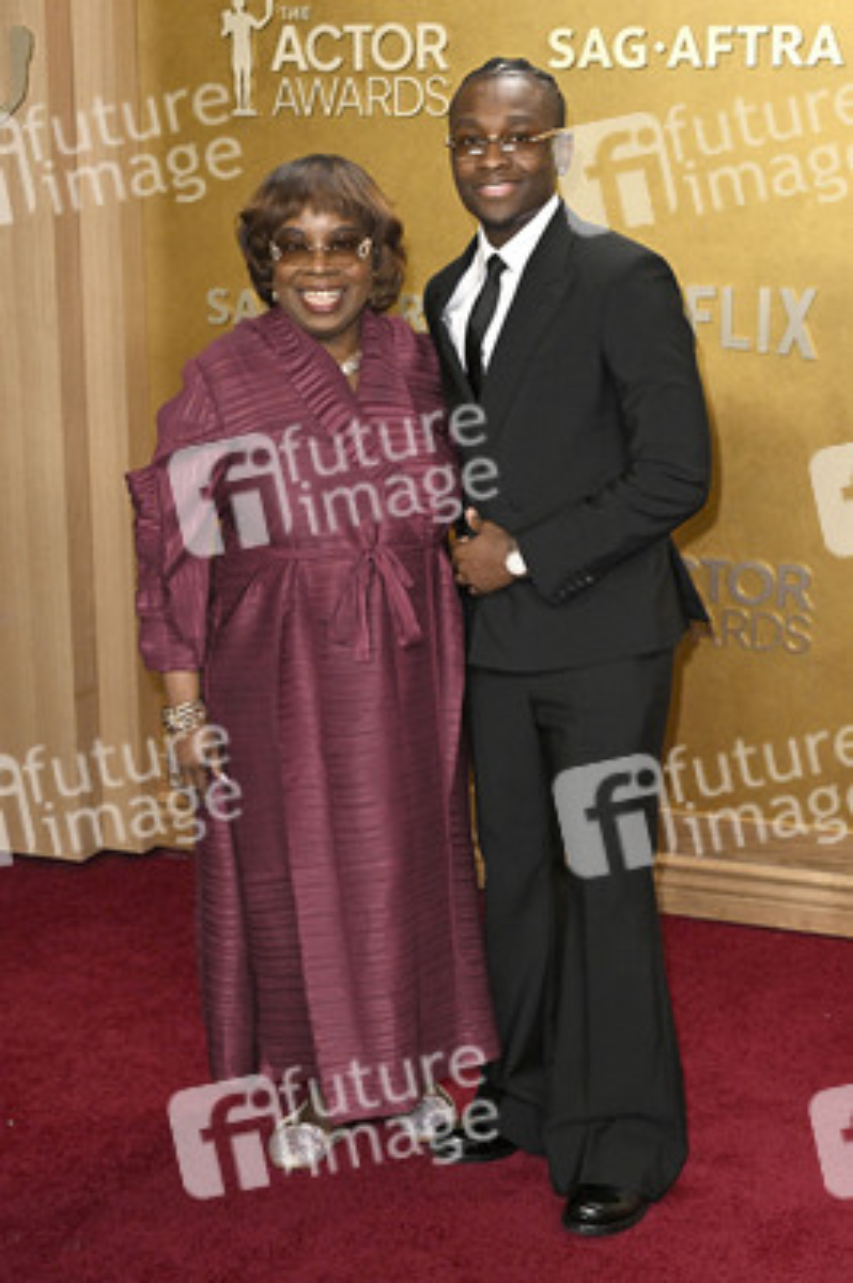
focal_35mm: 47
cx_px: 426
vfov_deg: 41.9
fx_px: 1673
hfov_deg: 28.6
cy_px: 642
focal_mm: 47
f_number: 5.6
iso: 2500
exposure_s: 1/320
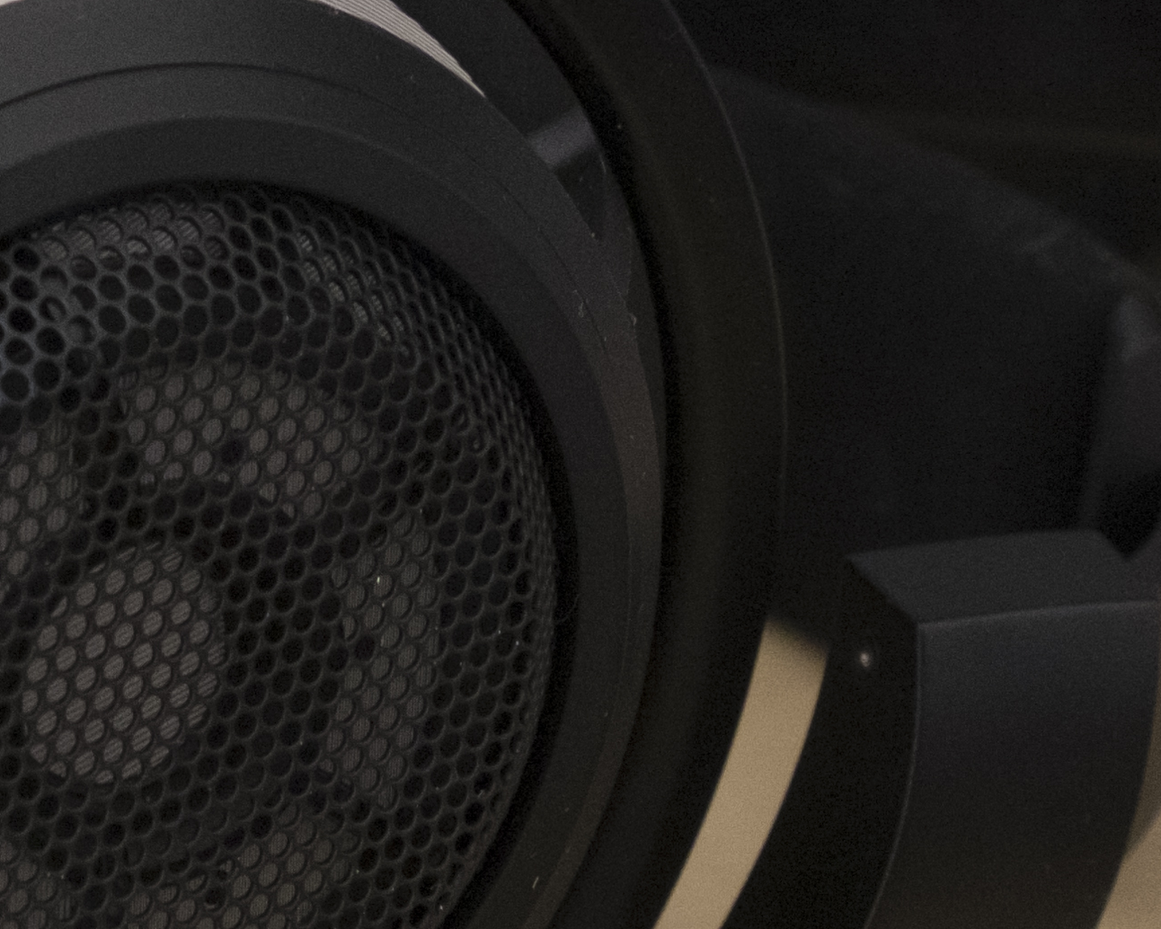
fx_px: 4399
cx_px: -3
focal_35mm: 128
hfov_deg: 14.8
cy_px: 447
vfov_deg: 12.1
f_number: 9
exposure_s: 1/40
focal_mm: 24.3
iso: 3200
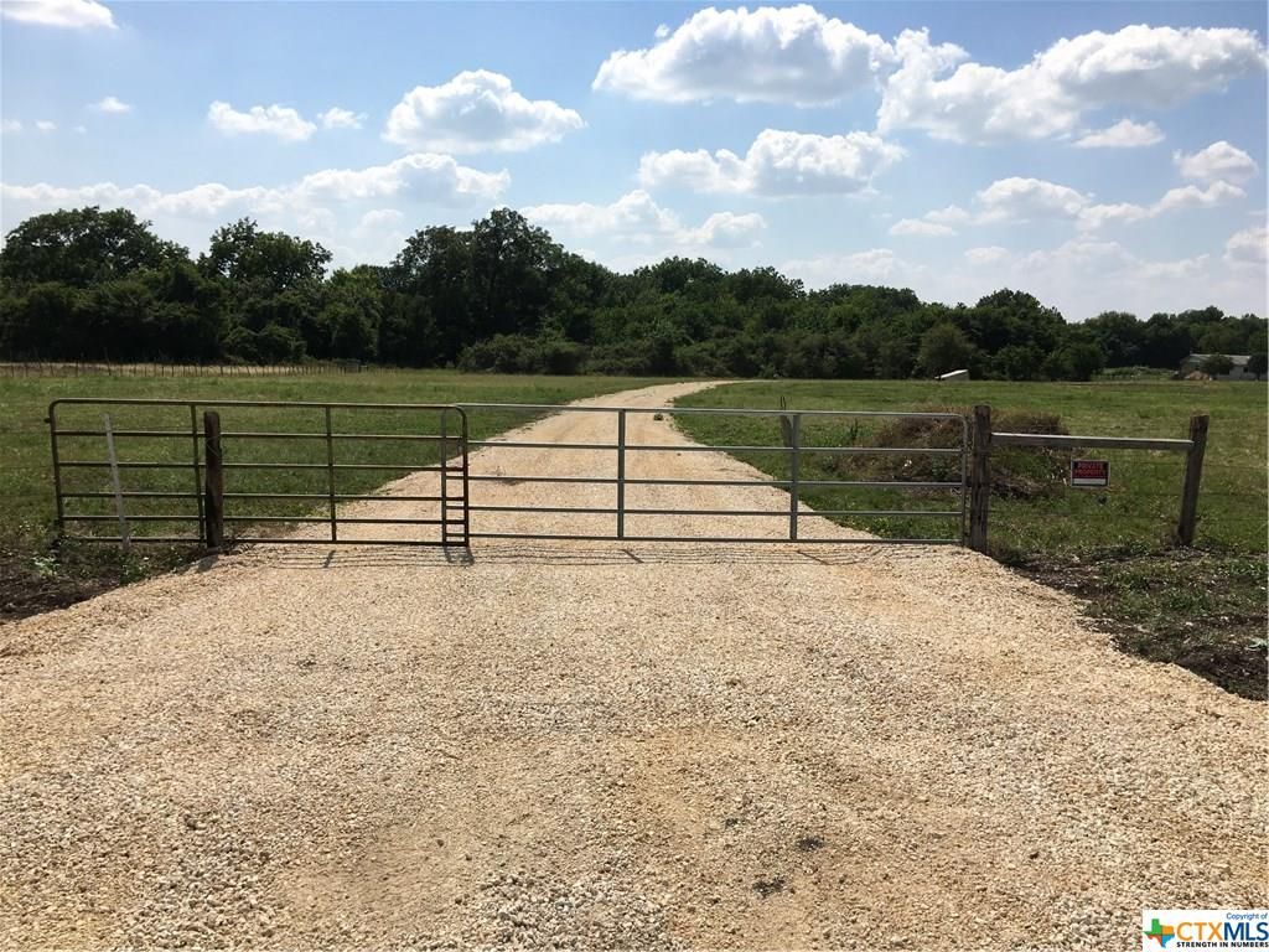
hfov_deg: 61.7
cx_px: 634
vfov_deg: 48.2
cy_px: 476
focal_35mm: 29
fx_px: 1063
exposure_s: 1/3663
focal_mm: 4.15
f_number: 2.2
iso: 25
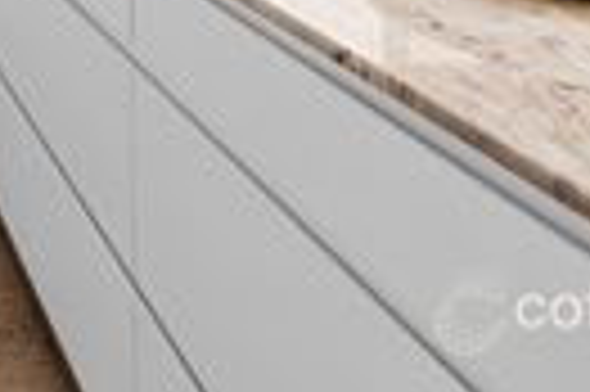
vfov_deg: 19.2
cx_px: -261
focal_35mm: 54
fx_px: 884
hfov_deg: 27.5
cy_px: -304
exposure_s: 1/8
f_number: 8
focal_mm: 15
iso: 400
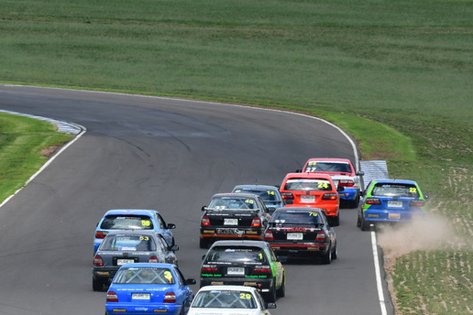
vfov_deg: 1.9
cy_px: 205
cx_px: 217
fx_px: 9472
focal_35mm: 721
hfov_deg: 2.9
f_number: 10
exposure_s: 1/640
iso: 320
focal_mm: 310
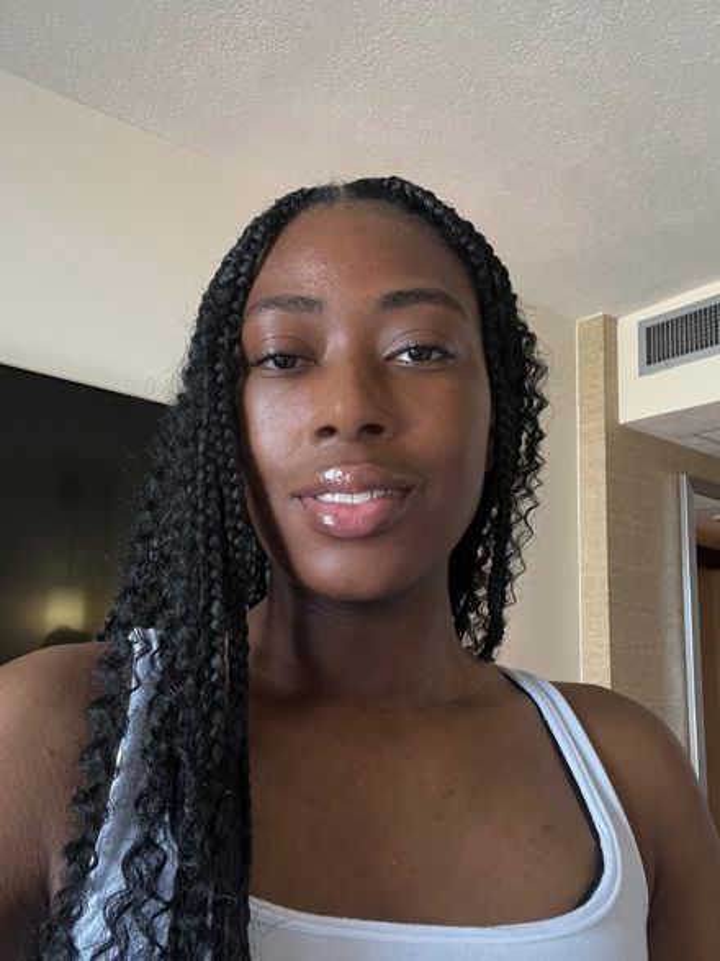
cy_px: 480
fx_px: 832
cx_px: 360
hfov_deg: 46.8
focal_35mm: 30
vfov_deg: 60.0
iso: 200
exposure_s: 1/60
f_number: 2.2
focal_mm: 2.71
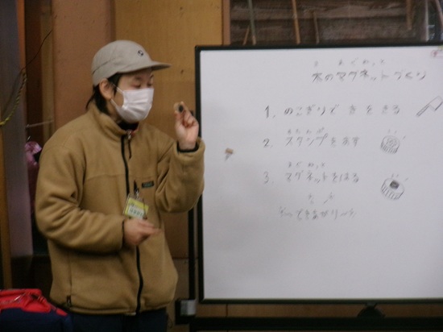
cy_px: 166
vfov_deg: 10.4
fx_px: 1816
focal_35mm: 142
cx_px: 222
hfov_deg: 13.9
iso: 603
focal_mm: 25.5
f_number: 6.3
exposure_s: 1/34
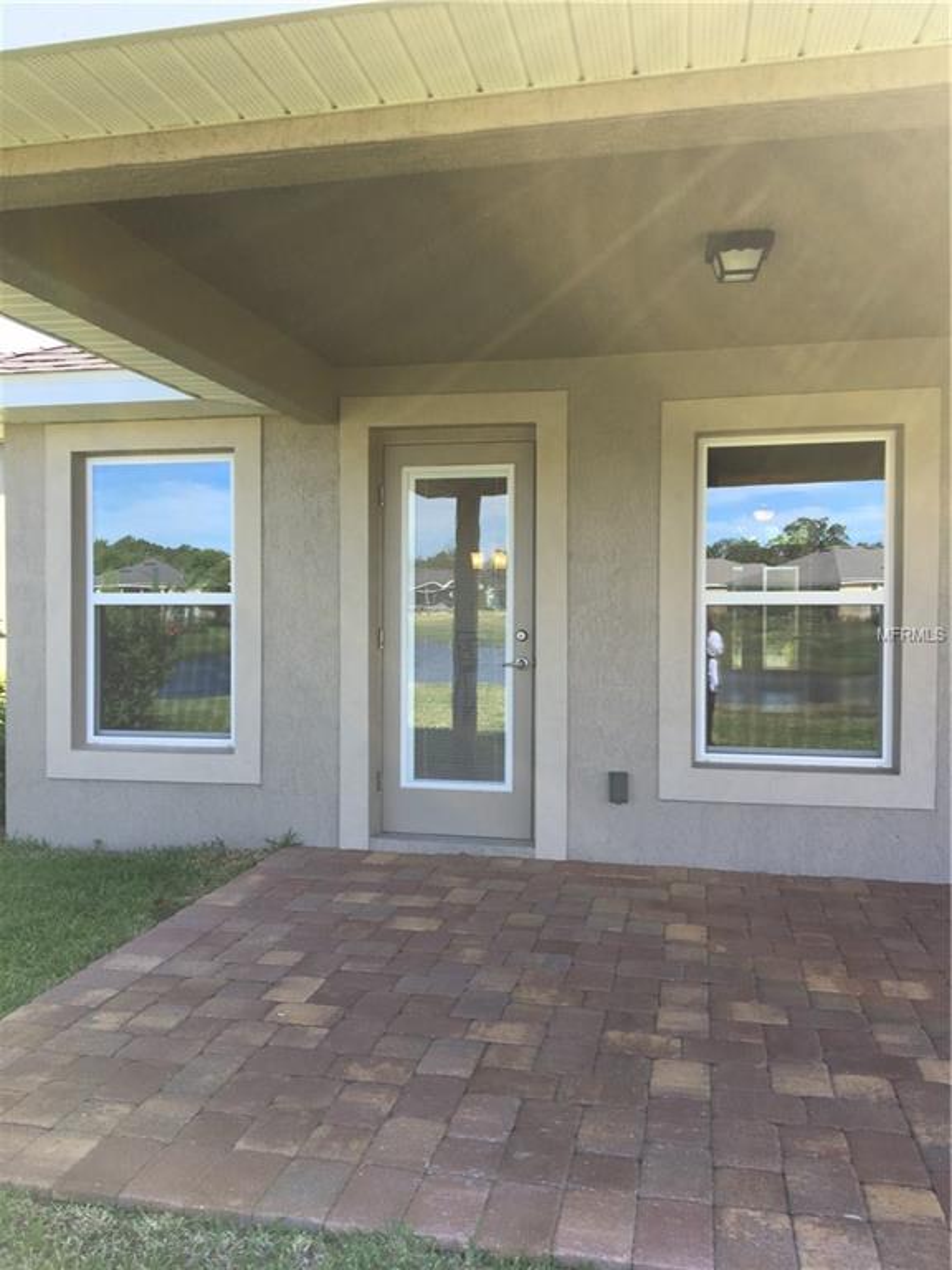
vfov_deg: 61.7
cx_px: 476
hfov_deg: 48.2
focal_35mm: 29
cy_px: 635
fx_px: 1063
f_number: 2.2
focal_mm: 4.15
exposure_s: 1/394
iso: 25
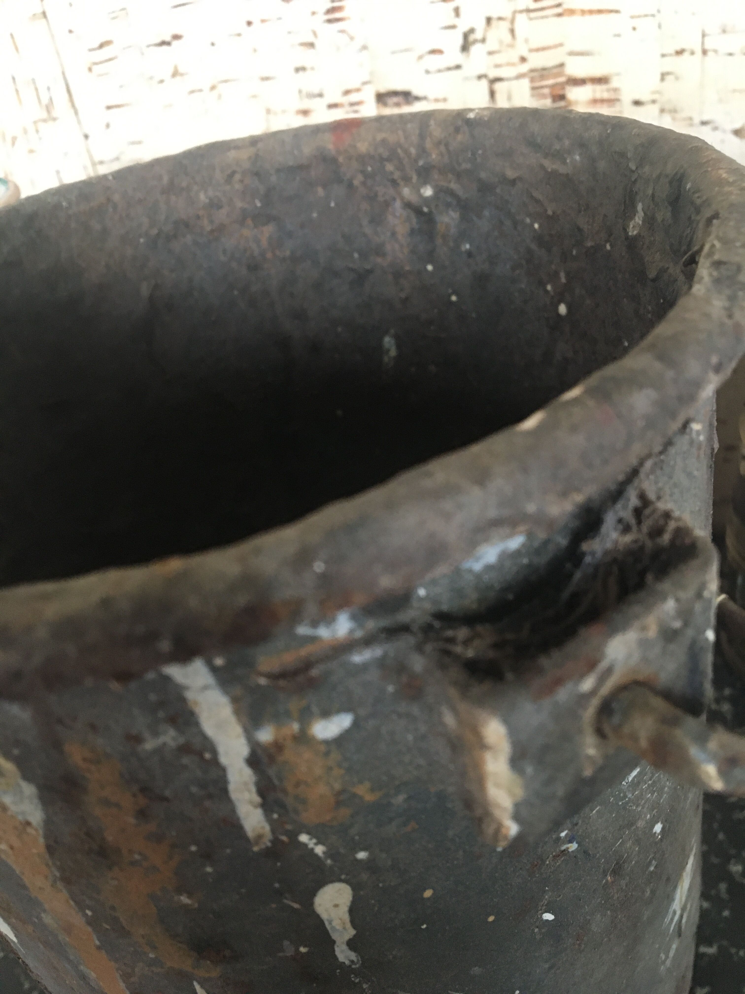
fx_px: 832
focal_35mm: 29
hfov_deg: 48.2
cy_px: 497
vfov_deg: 61.7
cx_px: 372
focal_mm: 4.15
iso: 200
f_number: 2.2
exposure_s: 1/20
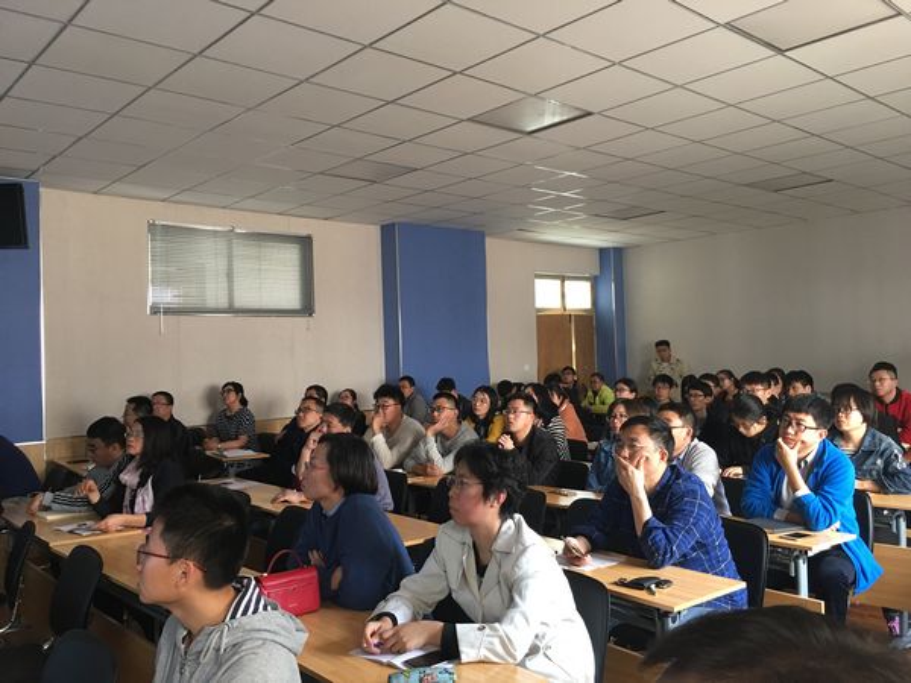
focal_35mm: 29
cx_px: 456
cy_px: 342
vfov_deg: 48.2
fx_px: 763
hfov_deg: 61.7
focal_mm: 4.15
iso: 64
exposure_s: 1/17
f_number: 2.2
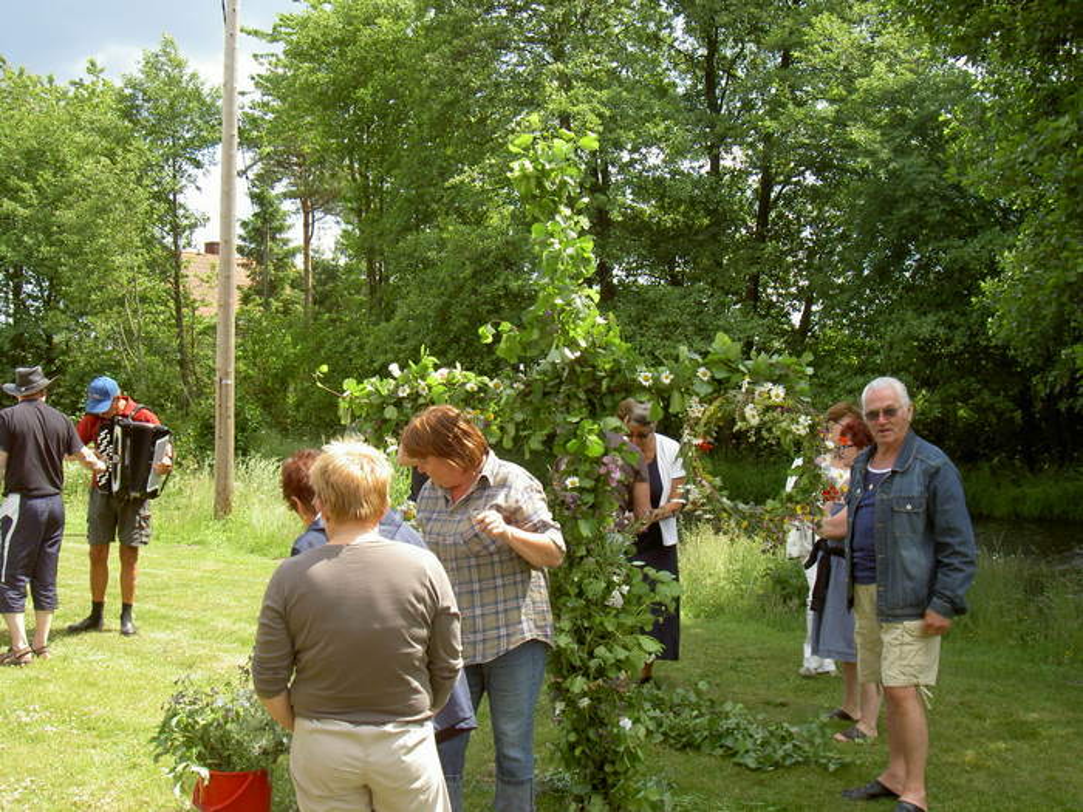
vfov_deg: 36.8
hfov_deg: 47.9
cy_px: 406
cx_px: 542
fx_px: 1220
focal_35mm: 39
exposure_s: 1/125
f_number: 4.7
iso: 50
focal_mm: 8
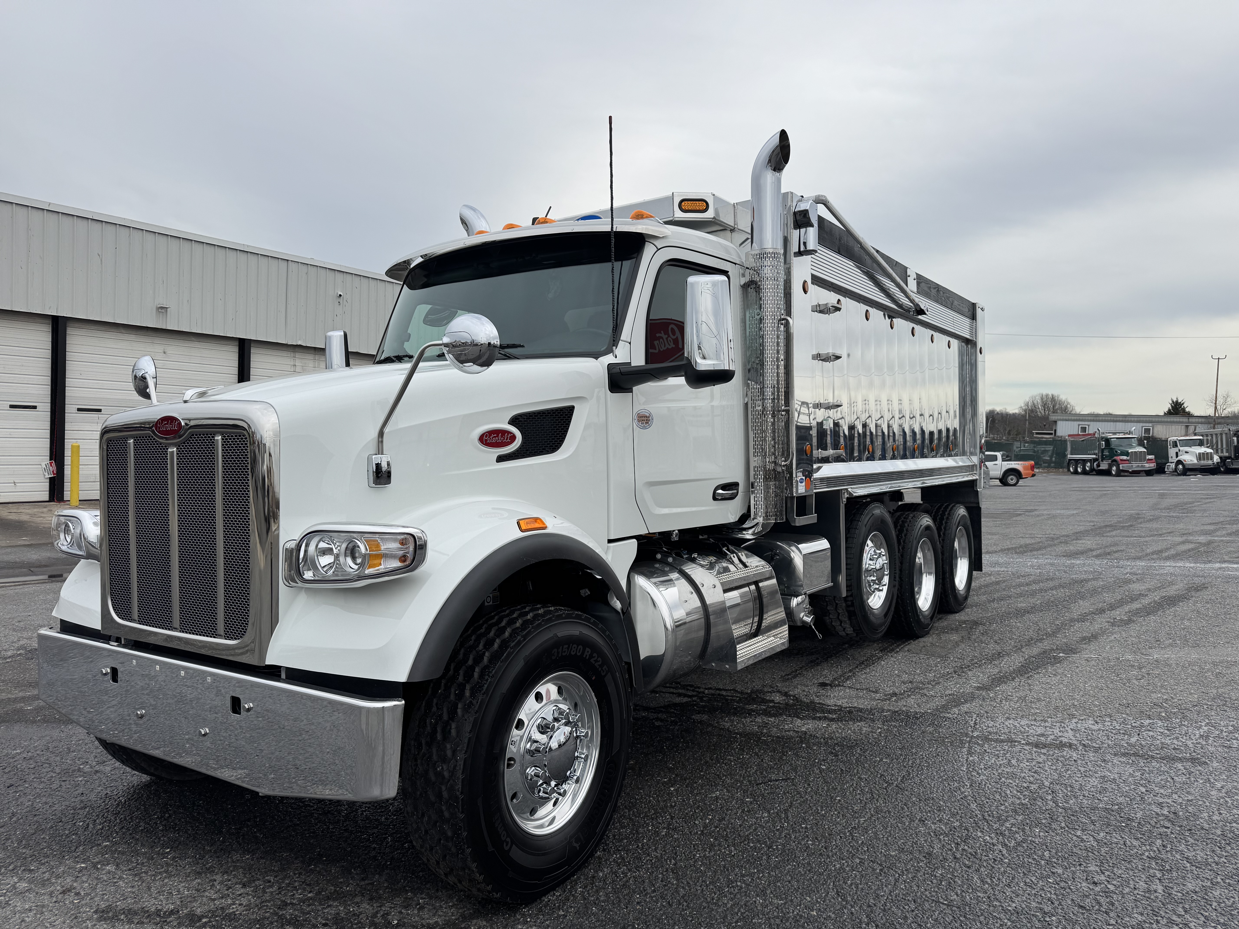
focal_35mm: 24
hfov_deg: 71.6
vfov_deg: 56.8
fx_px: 859
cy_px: 464
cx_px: 620
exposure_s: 1/3413
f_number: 1.78
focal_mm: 6.76
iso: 80
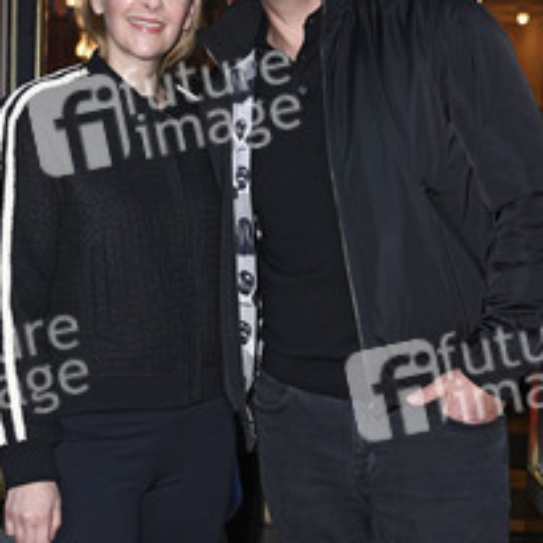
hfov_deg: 20.9
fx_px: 1473
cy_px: 246
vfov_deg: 20.9
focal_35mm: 83
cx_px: 241
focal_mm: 50
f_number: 5.6
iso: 800
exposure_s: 1/250
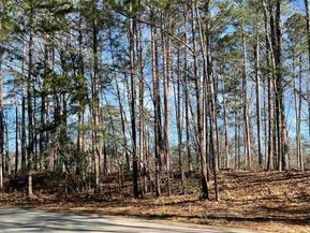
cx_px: 196
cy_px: 121
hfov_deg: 41.7
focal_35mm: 45
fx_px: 403
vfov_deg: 32.2
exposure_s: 1/1182
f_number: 1.6
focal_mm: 4.2
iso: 32
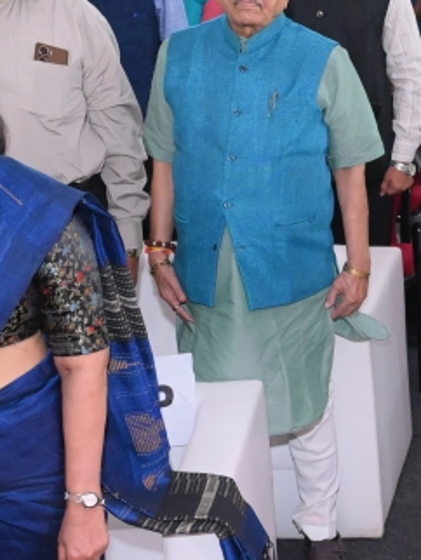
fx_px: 1393
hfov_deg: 15.9
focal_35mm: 86
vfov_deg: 22.7
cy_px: 341
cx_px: 608
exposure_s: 1/160
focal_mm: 24
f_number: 6.3
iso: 5000
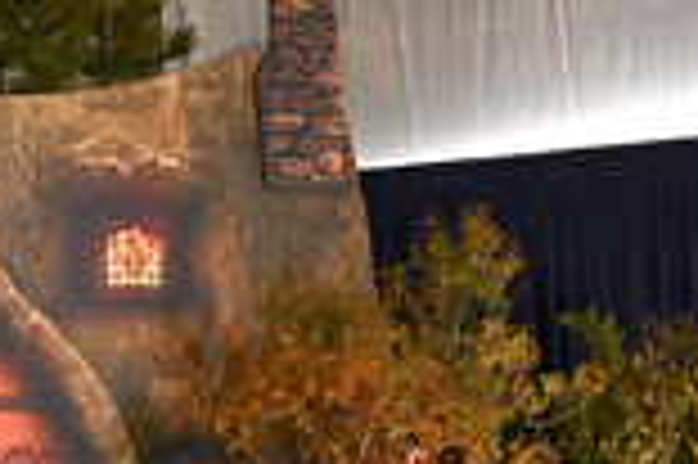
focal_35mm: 122
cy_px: 423
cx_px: -164
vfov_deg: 11.1
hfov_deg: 16.1
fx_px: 2363
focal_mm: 42
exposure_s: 1/250
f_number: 5.6
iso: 2000
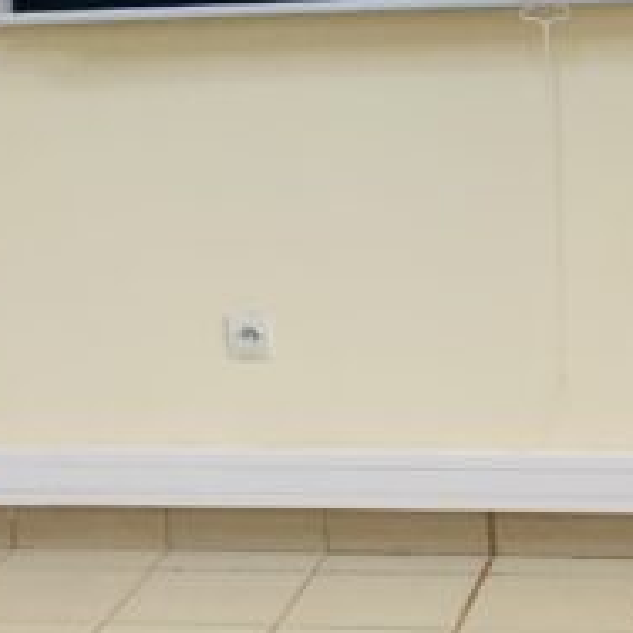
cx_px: 222
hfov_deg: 13.9
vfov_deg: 13.3
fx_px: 2586
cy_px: -246
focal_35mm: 125
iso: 100
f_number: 1.8
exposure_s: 1/91
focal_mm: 4.25
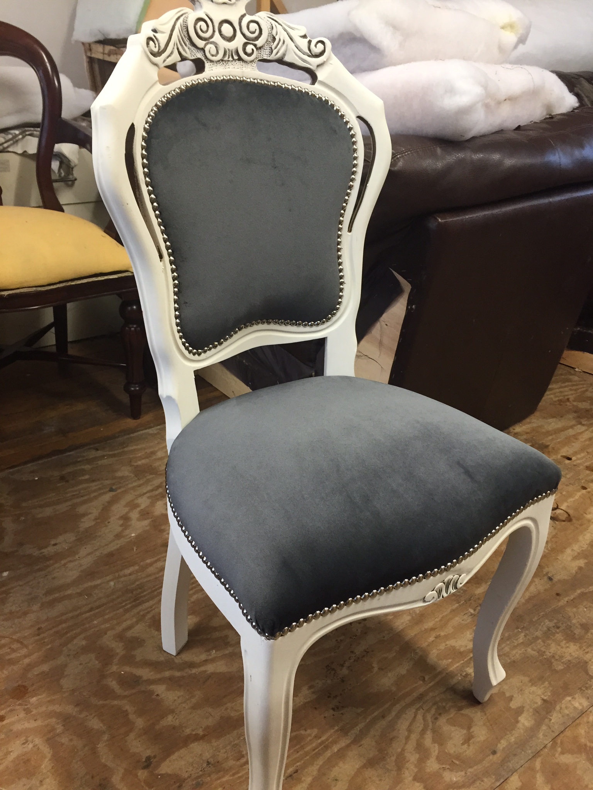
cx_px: 296
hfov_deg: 48.2
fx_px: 662
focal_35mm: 29
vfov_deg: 61.7
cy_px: 395
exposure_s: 1/30
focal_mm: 4.15
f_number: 2.2
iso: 50
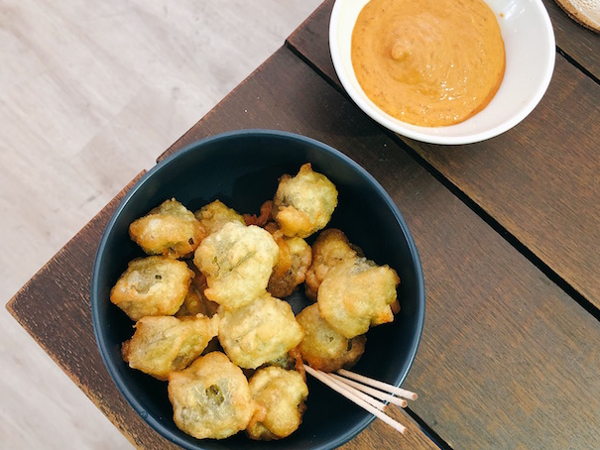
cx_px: 241
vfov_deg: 38.6
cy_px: 203
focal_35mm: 37
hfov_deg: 49.8
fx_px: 641
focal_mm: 3.99
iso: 50
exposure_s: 1/17
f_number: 1.8
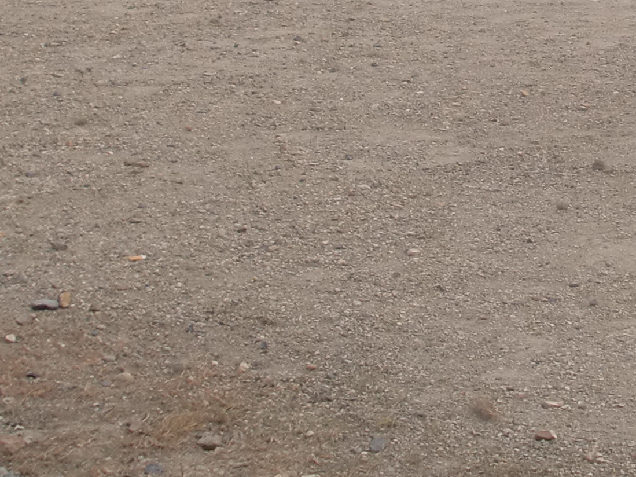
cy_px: -91
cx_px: 649
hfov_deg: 14.8
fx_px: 2407
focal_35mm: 131
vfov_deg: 11.1
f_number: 7.9
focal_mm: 6.3
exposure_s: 1/160
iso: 64
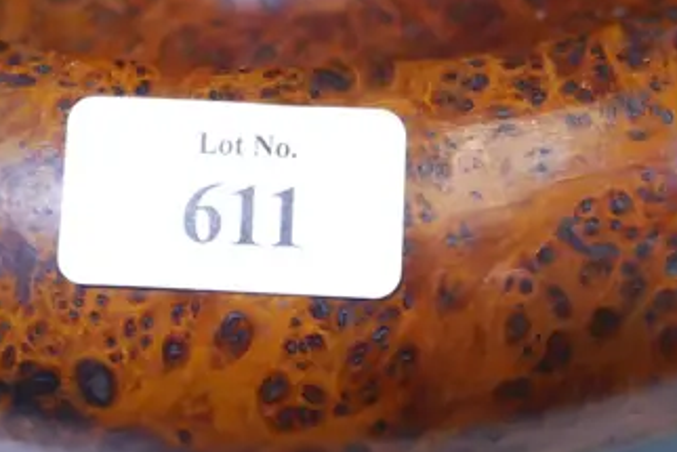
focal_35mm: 152
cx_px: 254
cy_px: -136
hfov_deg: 13.5
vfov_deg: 8.9
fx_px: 2860
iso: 1000
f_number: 5.1
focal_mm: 23
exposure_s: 1/60
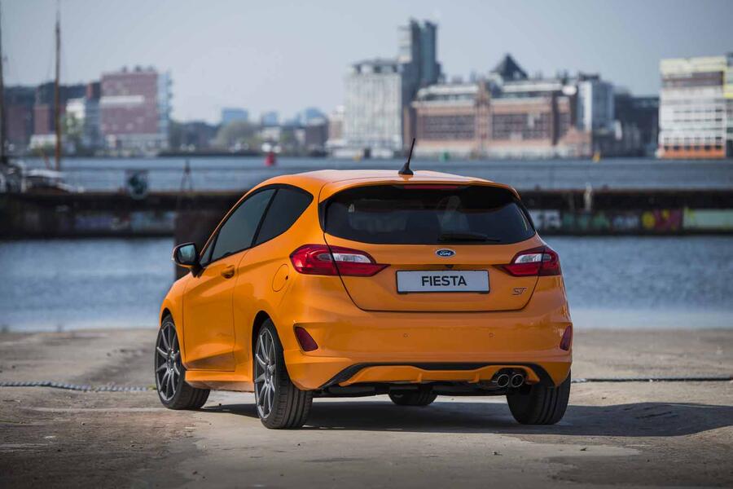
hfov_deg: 14.2
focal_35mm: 145
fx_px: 2952
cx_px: 366
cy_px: 244
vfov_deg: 9.5
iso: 100
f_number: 4.5
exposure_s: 1/320
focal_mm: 145
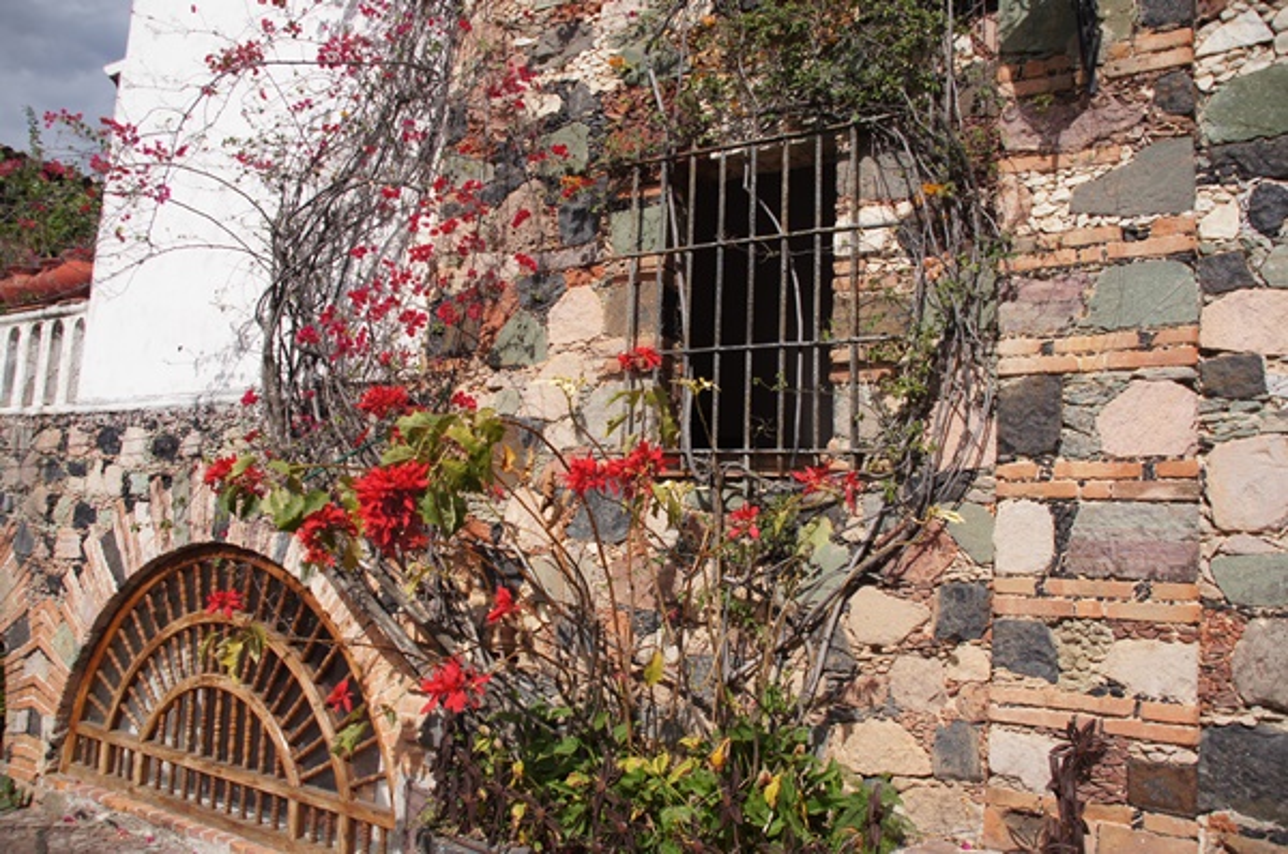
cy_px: 427
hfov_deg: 67.5
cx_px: 644
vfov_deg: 47.8
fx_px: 964
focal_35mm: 27
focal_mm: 18
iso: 100
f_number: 6.3
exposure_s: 1/640
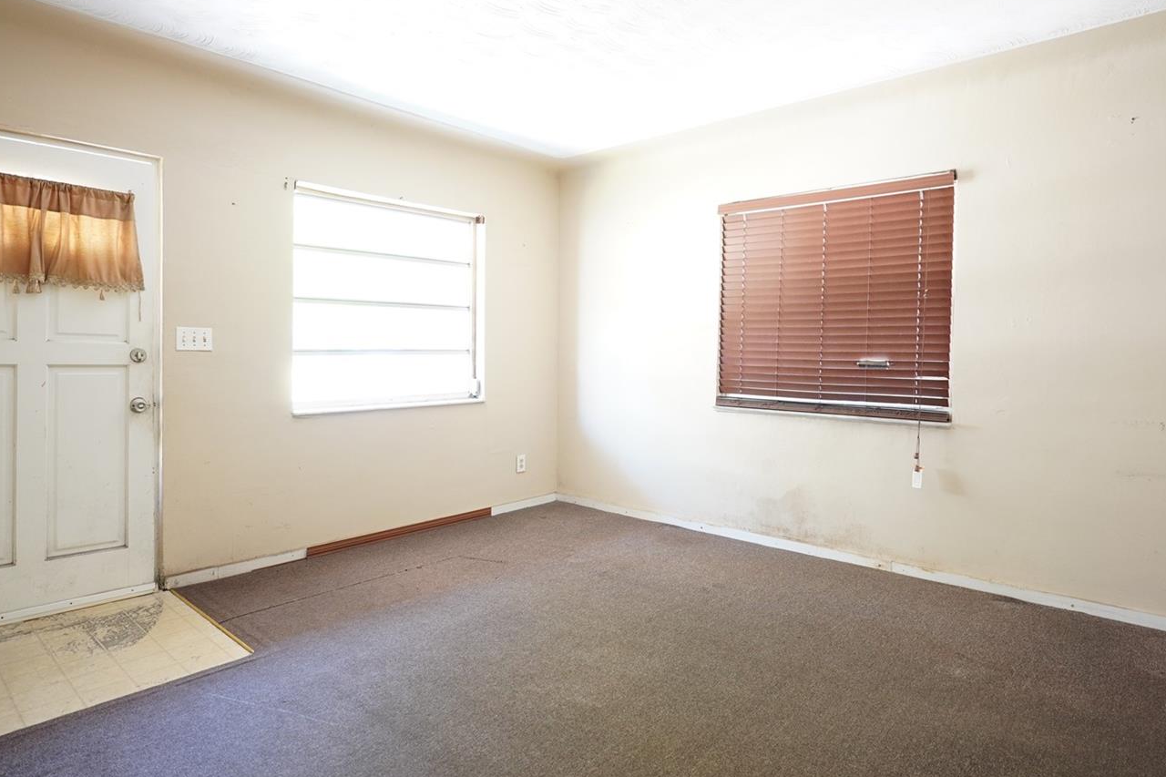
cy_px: 370
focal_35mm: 21
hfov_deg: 82.2
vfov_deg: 60.3
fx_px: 668
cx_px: 575
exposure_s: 1/30
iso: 320
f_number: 1.8
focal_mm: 11
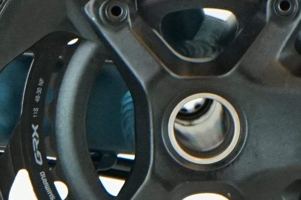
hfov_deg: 3.9
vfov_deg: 2.6
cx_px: -284
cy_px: 49
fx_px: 4346
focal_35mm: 520
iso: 2000
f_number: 6.3
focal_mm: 70
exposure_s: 1/200
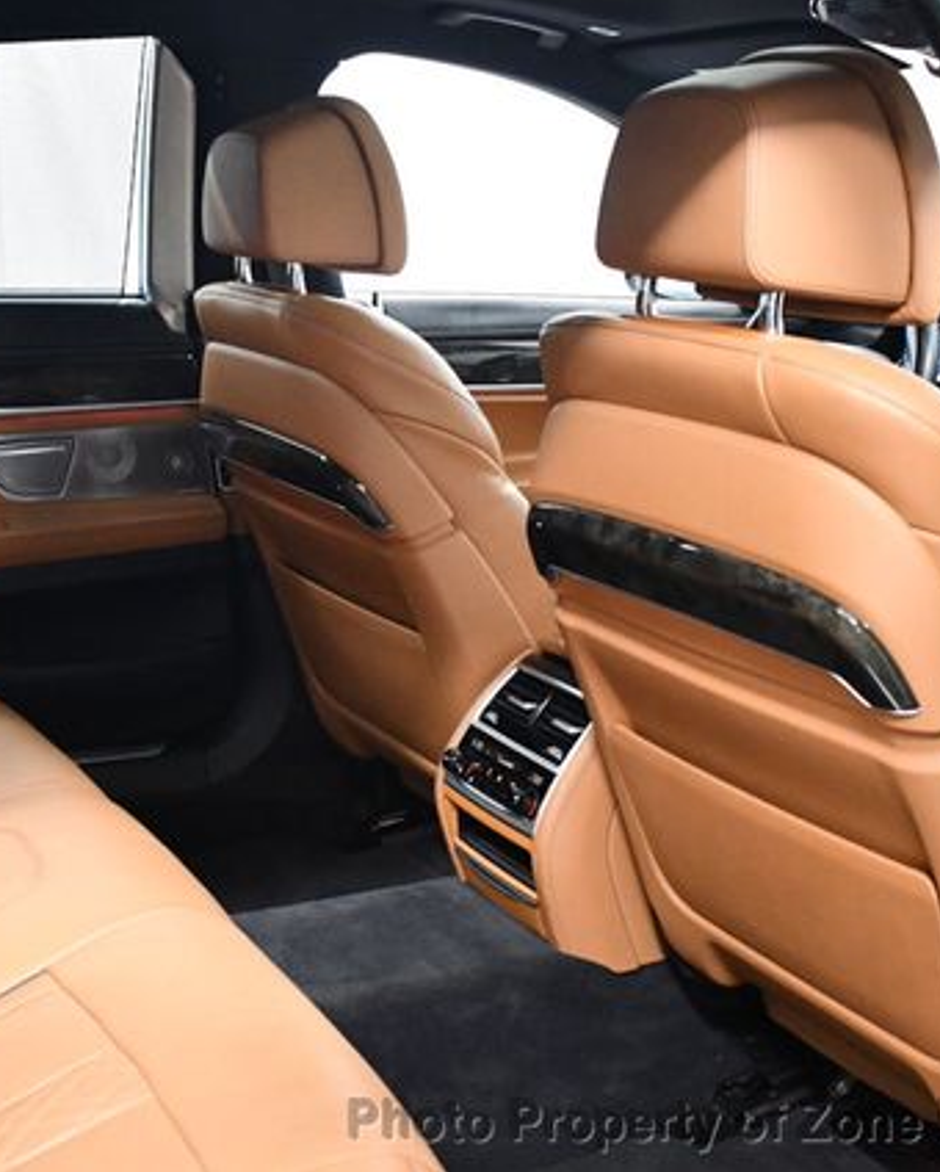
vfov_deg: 36.6
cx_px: 315
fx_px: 1771
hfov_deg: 29.5
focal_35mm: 51
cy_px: 583
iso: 3600
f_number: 3.5
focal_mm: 18
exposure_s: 1/60
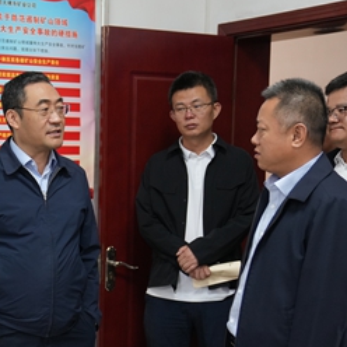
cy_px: 262
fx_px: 862
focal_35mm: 76
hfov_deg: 22.3
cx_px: 41
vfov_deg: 22.5
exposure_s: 1/250
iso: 1600
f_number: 2.8
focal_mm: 37
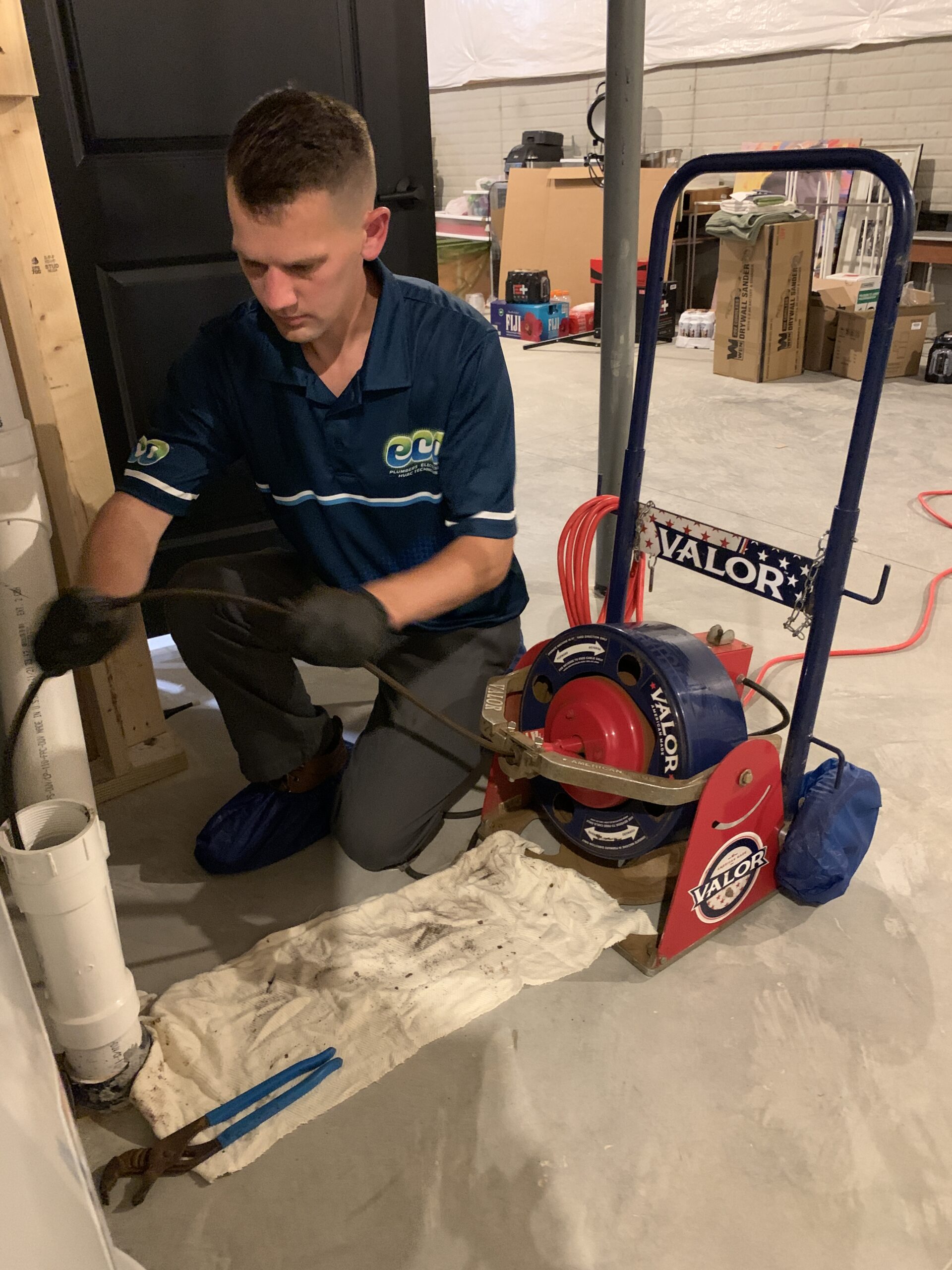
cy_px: 635
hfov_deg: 53.1
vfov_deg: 67.3
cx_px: 476
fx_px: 953
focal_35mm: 26
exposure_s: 1/29
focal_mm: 4.25
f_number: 1.8
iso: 800
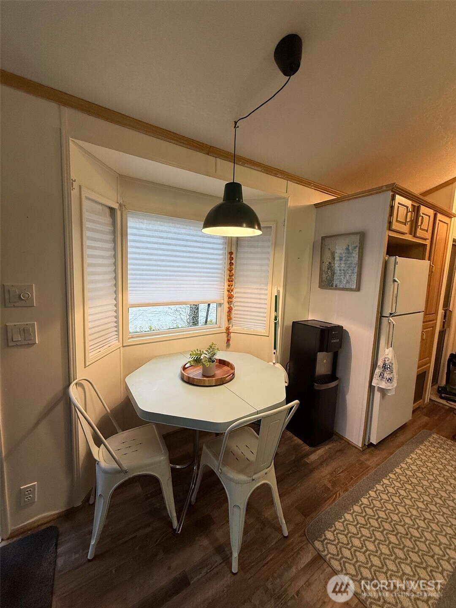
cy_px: 304
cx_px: 228
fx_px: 246
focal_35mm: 14
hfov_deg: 85.7
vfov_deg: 102.1
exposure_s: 1/120
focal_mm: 2.22
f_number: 2.2
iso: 200
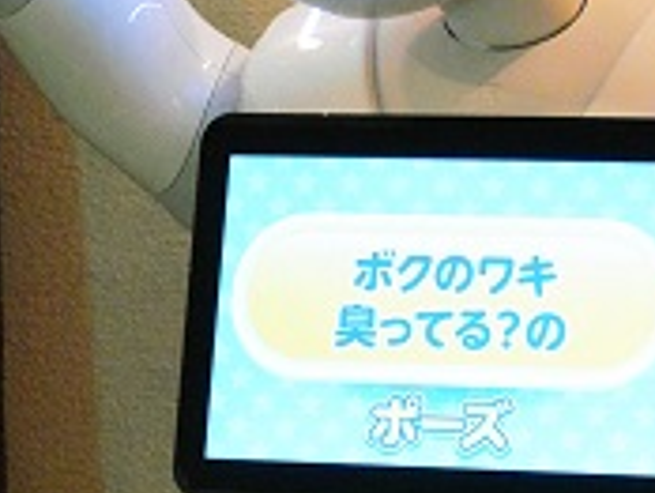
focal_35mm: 268
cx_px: 218
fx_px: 5078
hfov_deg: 7.4
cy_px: 209
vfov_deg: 5.6
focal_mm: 30
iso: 900
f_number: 3.8
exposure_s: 1/15
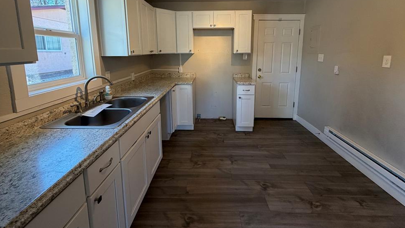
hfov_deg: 99.4
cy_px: 74
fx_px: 172
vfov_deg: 65.1
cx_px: 207
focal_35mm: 16
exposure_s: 1/120
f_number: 2.2
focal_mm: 2.22
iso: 250
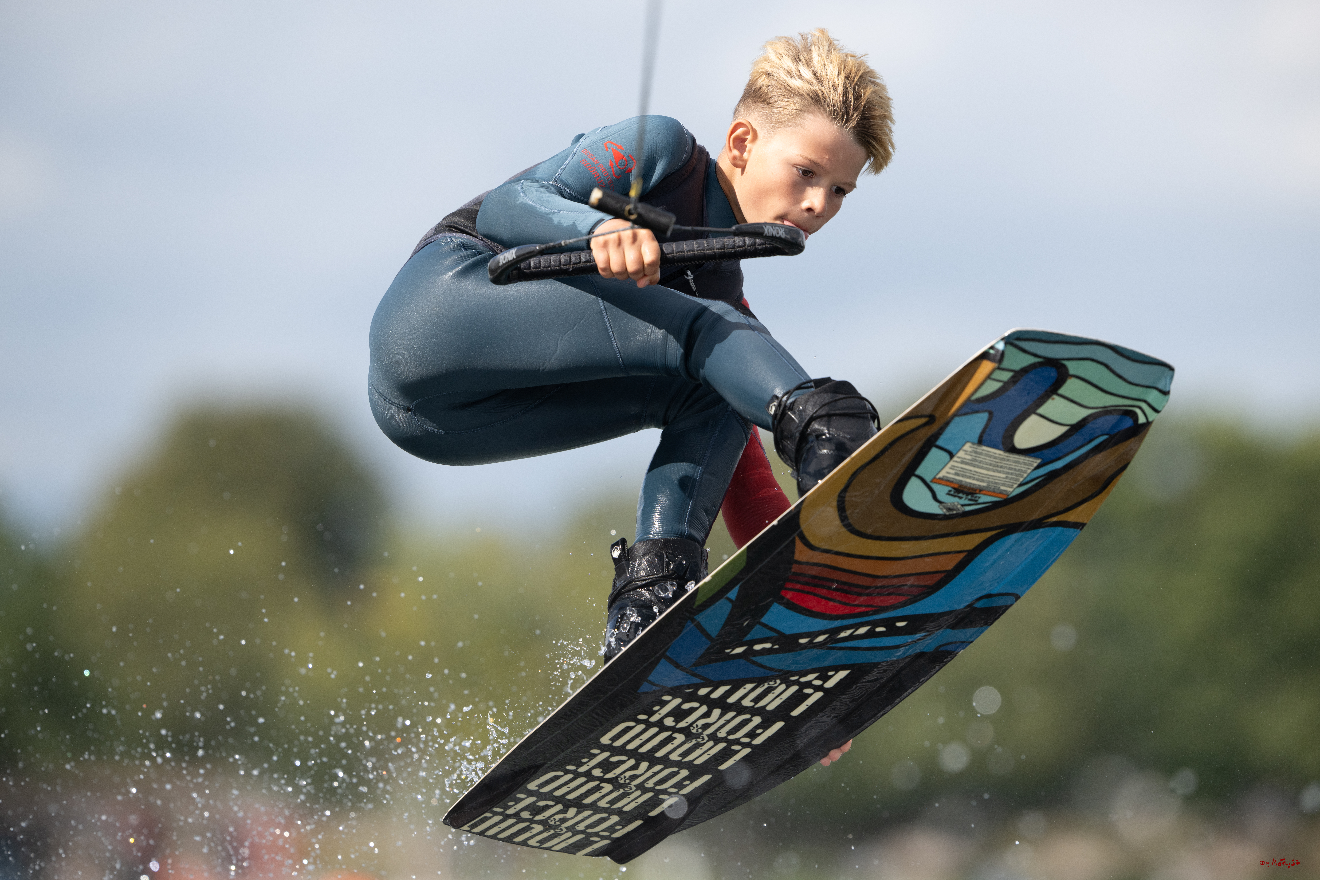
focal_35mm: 400
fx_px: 14666
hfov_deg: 5.2
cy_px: 440
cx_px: 660
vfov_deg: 3.4
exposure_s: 1/3200
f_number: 4.5
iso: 320
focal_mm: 400
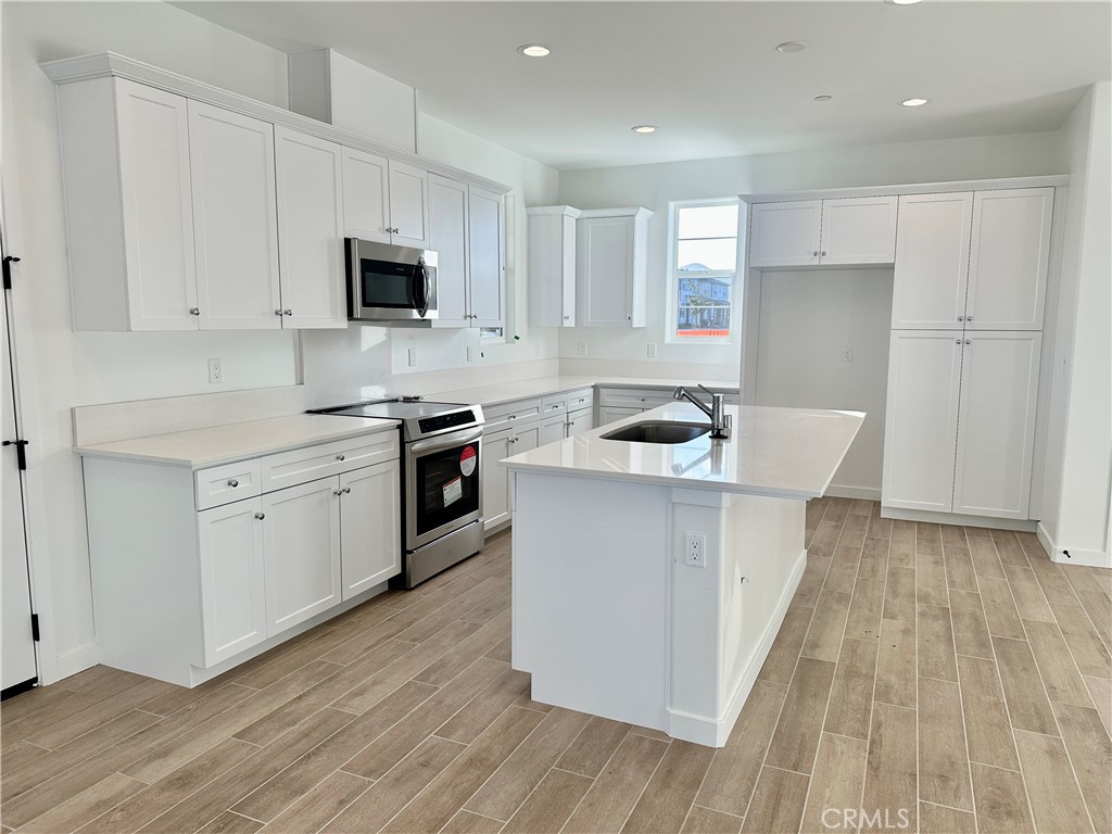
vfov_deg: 56.8
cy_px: 417
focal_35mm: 24
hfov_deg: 71.6
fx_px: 771
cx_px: 556
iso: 80
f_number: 1.78
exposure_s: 1/460
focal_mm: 6.86
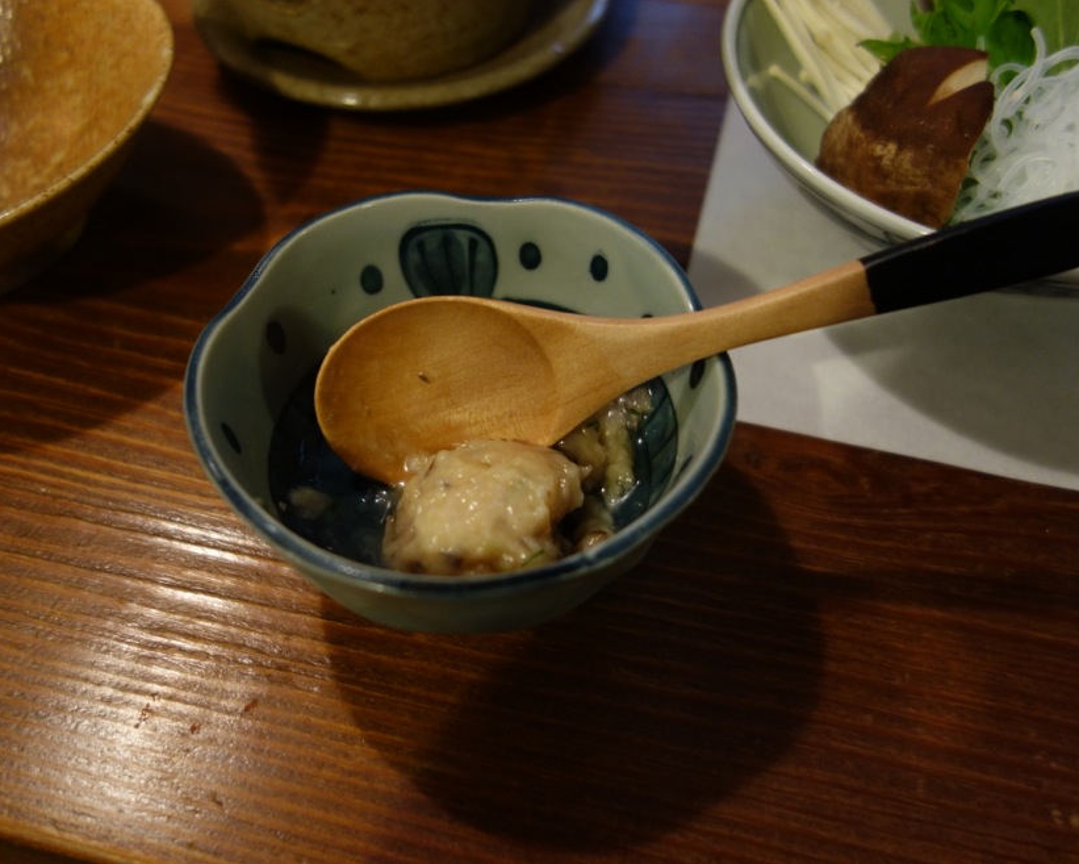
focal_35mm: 32
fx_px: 1022
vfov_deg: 45.8
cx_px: 486
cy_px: 427
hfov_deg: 55.6
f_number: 1.8
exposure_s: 1/30
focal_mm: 10.4
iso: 400
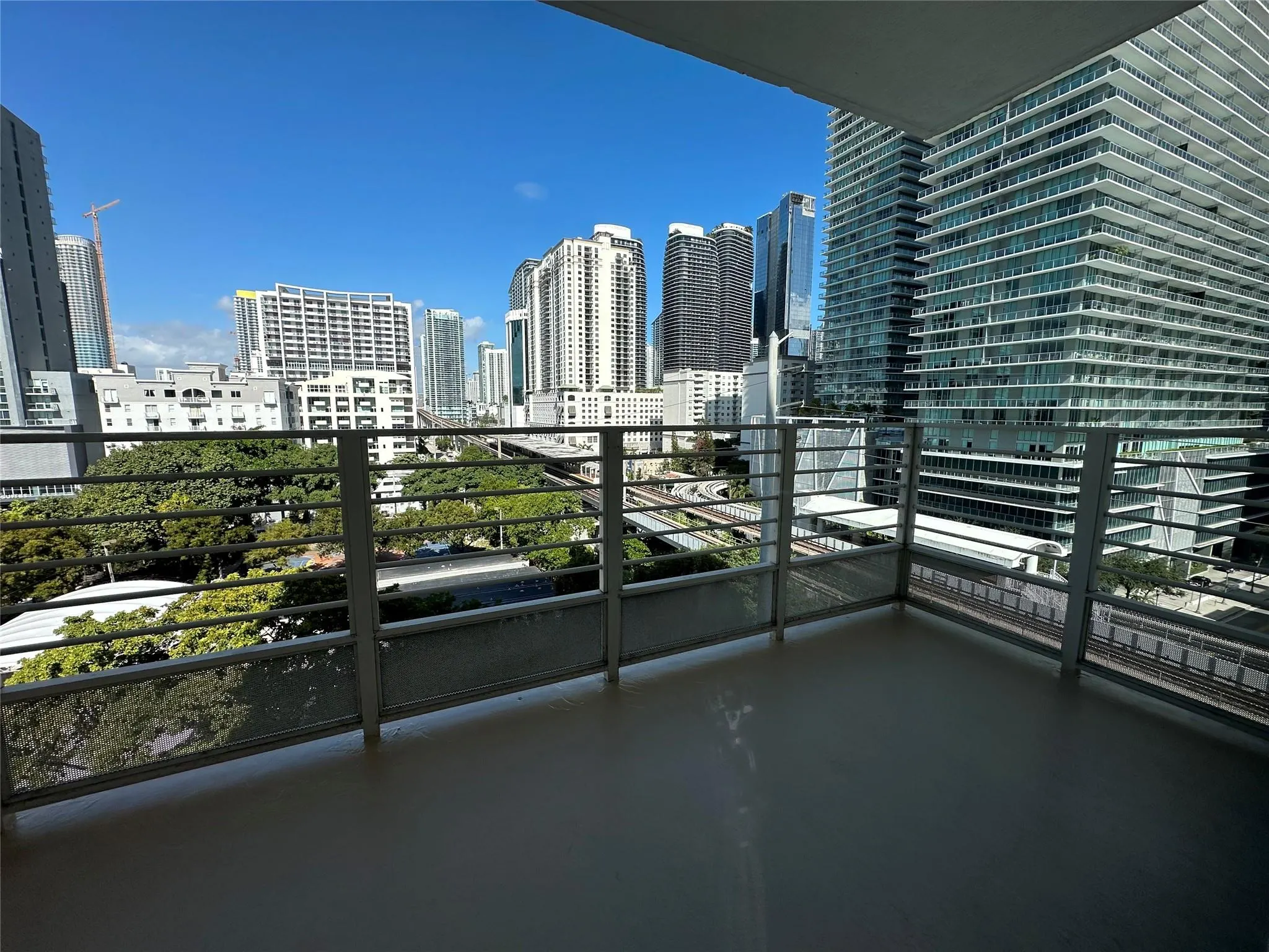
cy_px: 476
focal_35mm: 14
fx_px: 513
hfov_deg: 102.1
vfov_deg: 85.7
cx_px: 634
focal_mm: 2.22
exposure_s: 1/1350
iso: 50
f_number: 2.2
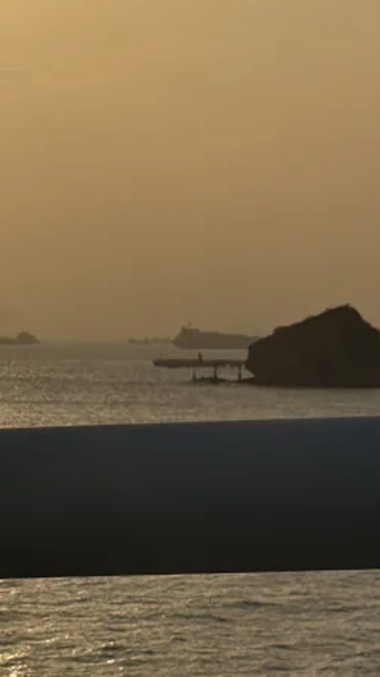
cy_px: 53
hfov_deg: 7.0
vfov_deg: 12.6
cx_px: -168
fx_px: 3047
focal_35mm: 170
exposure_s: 1/4785
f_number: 1.78
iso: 80
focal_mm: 6.86
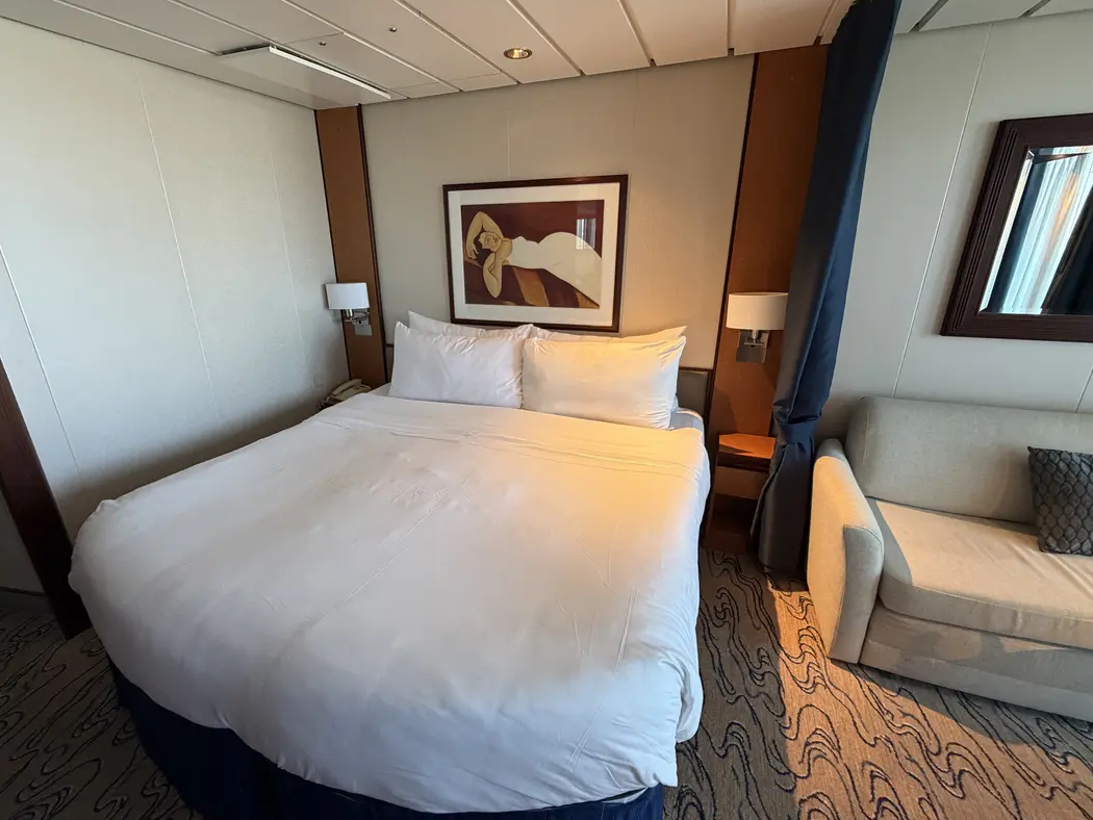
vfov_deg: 78.1
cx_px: 515
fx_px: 505
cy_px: 422
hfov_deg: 94.4
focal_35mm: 16
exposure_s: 1/85
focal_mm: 2.22
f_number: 2.2
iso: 320
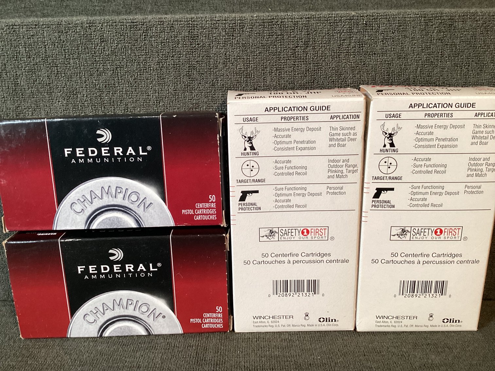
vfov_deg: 45.4
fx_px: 443
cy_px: 186
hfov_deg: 58.3
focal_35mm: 31
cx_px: 248
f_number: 2.4
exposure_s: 1/60
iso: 160
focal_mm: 3.3
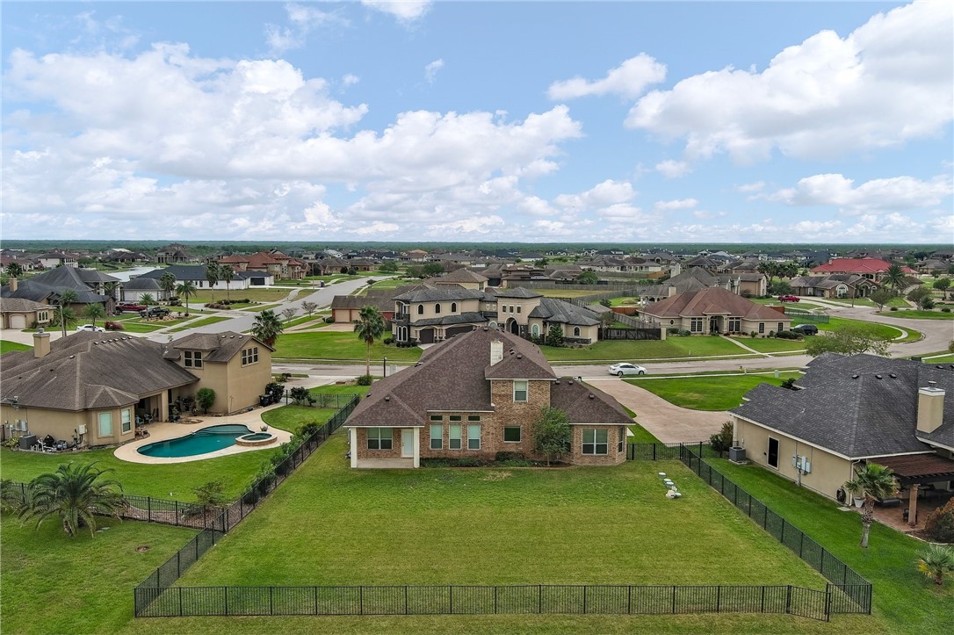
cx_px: 477
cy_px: 318
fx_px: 768
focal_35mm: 29
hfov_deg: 63.7
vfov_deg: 44.9
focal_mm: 10.57
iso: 100
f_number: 2.8
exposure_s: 1/1700
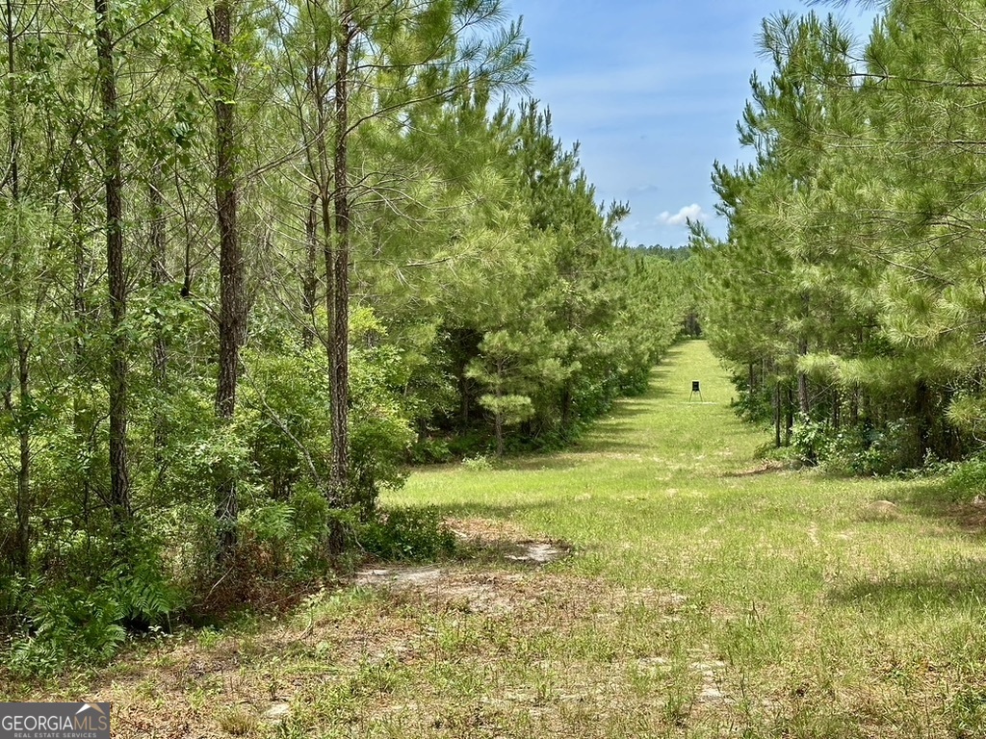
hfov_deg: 39.7
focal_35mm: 48
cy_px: 370
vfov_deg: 30.3
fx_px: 1367
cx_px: 493
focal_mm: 6.86
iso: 64
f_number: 1.78
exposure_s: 1/1395
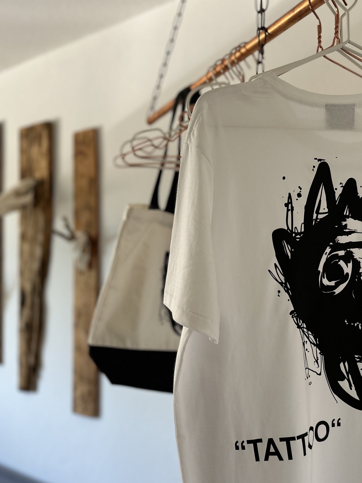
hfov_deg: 45.4
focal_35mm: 31
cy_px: 289
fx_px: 432
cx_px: 189
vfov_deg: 57.9
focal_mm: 6.86
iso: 160
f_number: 1.78
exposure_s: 1/50
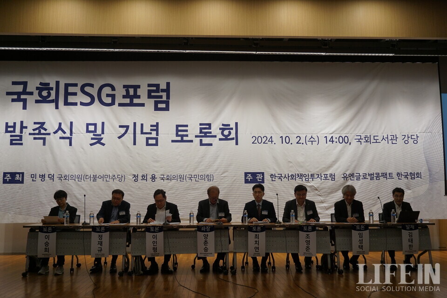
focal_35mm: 34
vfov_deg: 38.4
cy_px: 149
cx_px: 224
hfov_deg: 55.1
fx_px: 428
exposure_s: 1/160
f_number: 4
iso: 320
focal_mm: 23
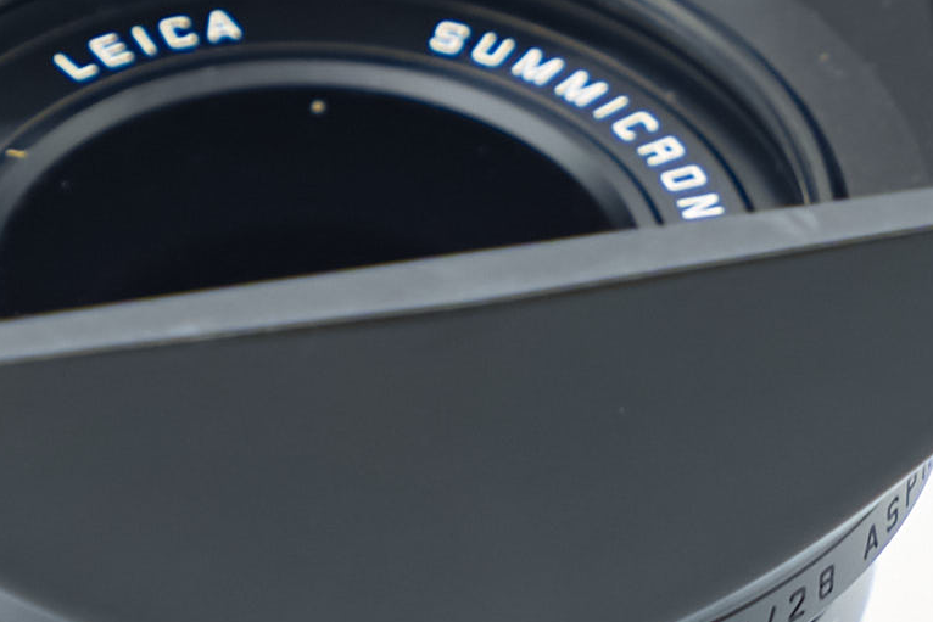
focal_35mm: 567
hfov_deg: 3.6
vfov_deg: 2.4
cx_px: 220
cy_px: 784
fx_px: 14697
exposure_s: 1/320
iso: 800
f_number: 4.5
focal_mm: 70
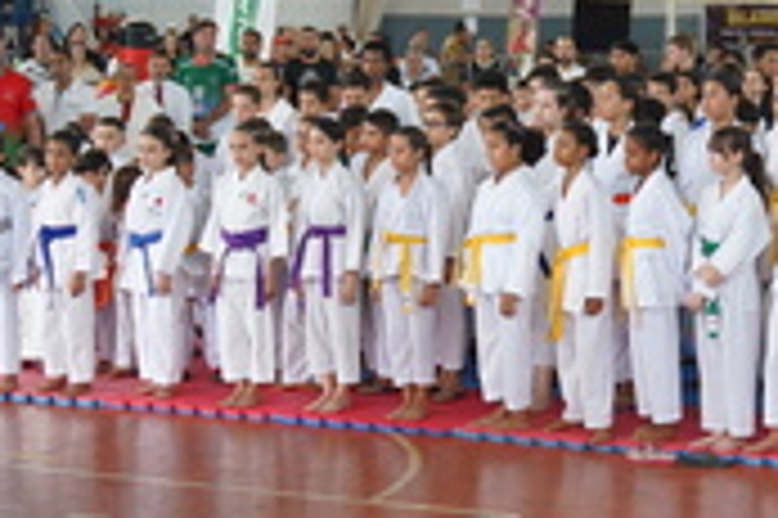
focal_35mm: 99
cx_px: 639
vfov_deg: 13.8
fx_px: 2137
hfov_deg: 20.4
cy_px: 239
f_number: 2.8
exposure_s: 1/125
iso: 500
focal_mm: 38
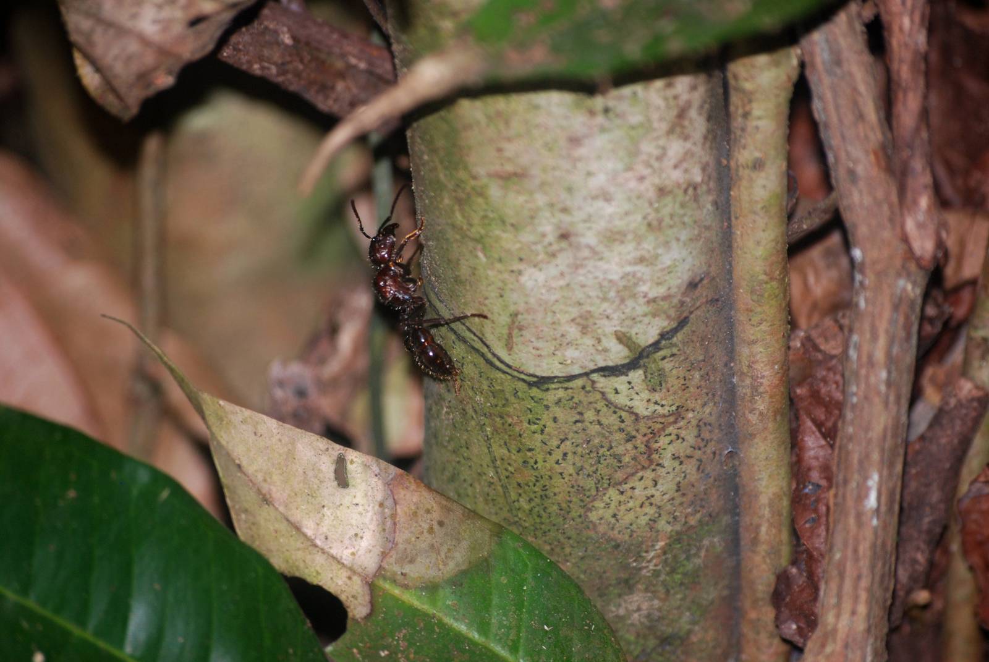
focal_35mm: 330
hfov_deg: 6.2
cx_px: 494
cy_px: 331
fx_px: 9076
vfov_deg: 4.2
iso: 400
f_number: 5.3
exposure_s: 1/160
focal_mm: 220
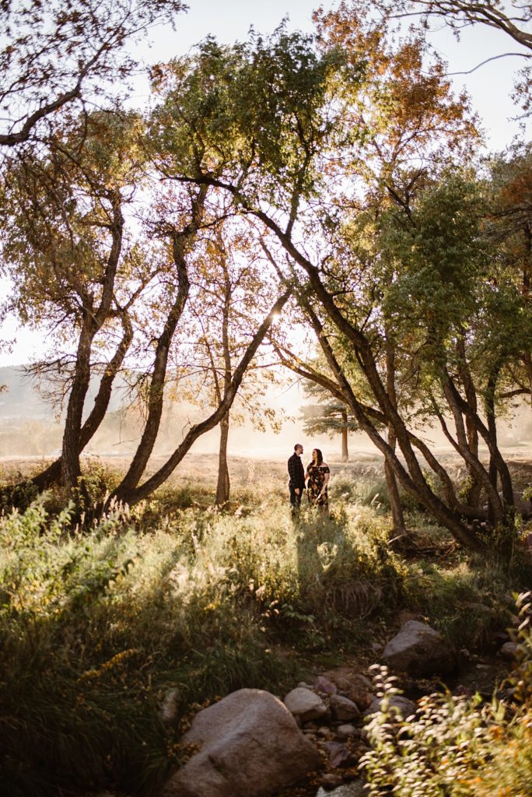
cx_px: 266
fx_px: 775
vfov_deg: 54.4
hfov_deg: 37.9
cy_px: 398
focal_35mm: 35
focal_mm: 35
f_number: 2.2
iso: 250
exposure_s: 1/1250
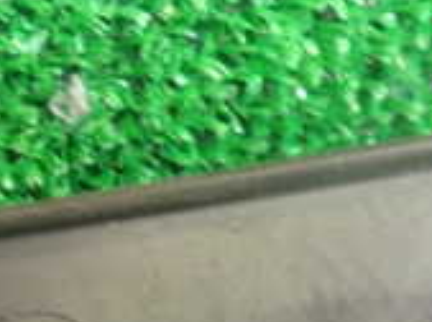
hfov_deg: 20.4
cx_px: -112
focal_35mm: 89
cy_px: 383
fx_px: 1108
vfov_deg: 15.9
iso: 200
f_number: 2
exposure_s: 1/30
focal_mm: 4.5
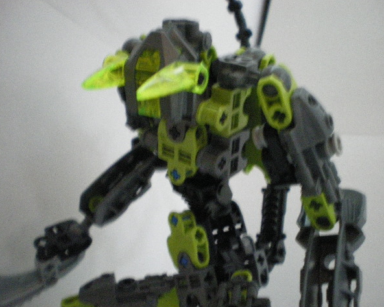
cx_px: 201
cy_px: 153
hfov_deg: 47.9
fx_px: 432
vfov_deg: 39.1
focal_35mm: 38
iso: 800
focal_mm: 6.3
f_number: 3.1
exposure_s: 1/6
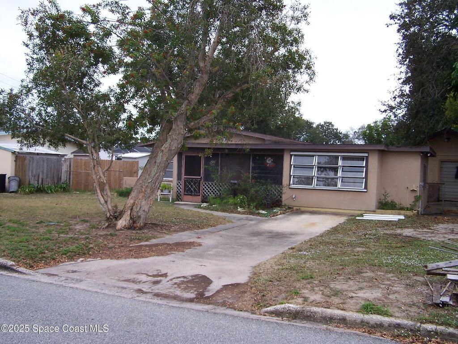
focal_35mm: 38
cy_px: 172
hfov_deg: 49.0
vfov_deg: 37.7
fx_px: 503
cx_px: 229
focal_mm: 6.3
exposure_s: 1/60
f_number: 2.8
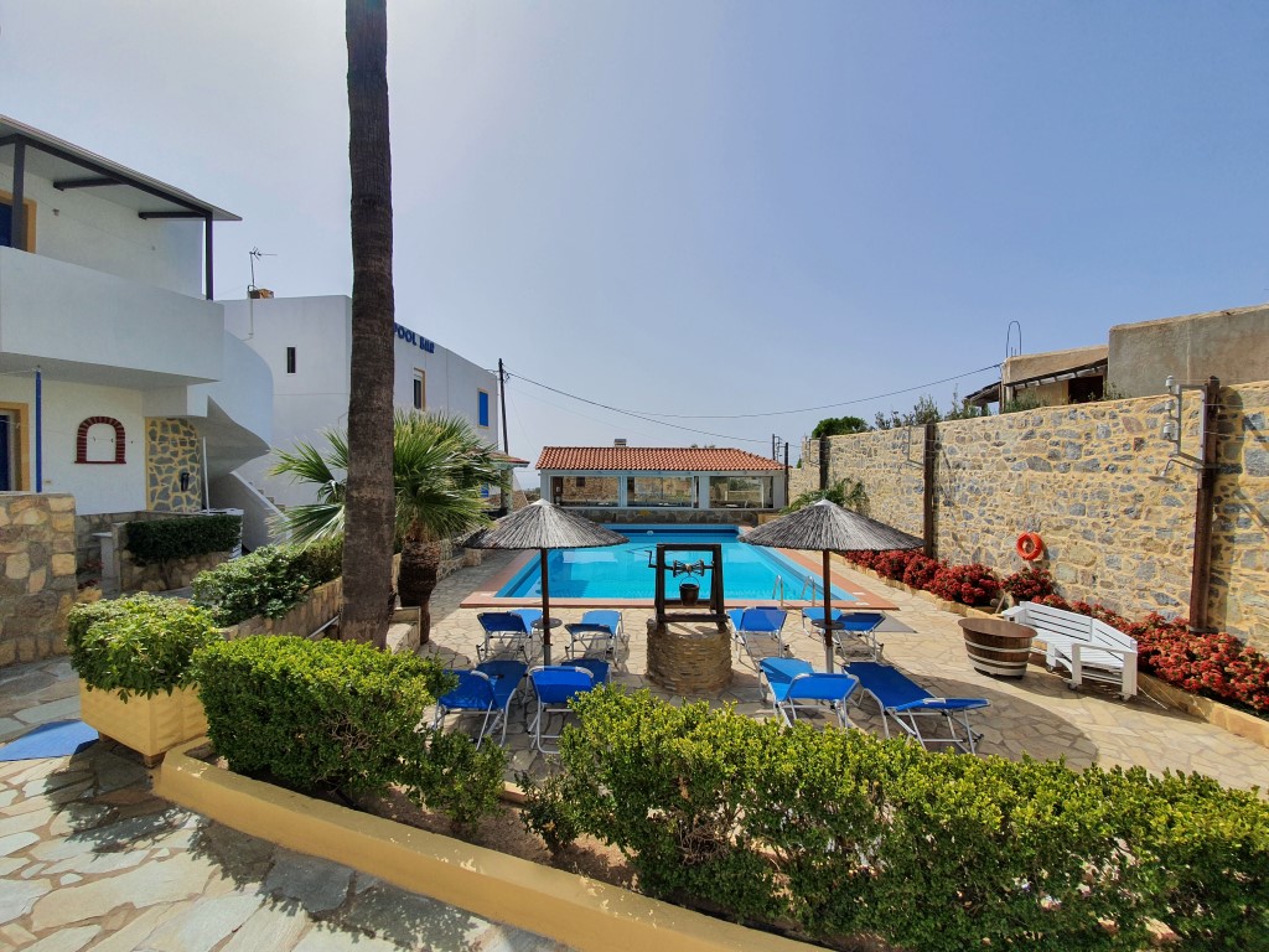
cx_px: 634
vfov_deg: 89.9
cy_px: 476
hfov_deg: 106.2
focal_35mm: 13
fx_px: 477
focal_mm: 1.8
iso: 50
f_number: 2.2
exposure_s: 1/2112
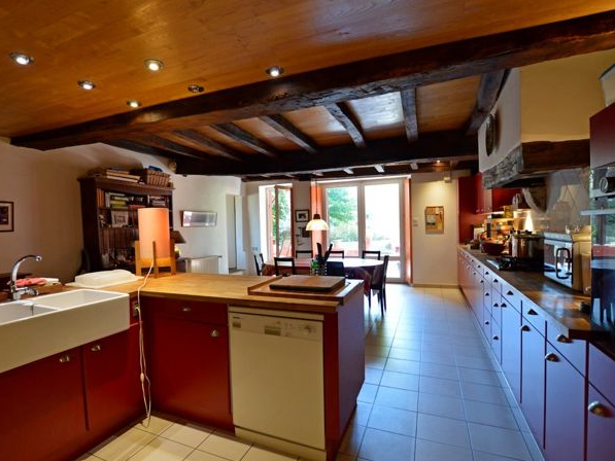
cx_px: 276
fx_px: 302
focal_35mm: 17
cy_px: 240
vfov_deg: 74.7
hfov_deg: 90.7
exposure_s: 1/60
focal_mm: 10
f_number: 3.5
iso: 800
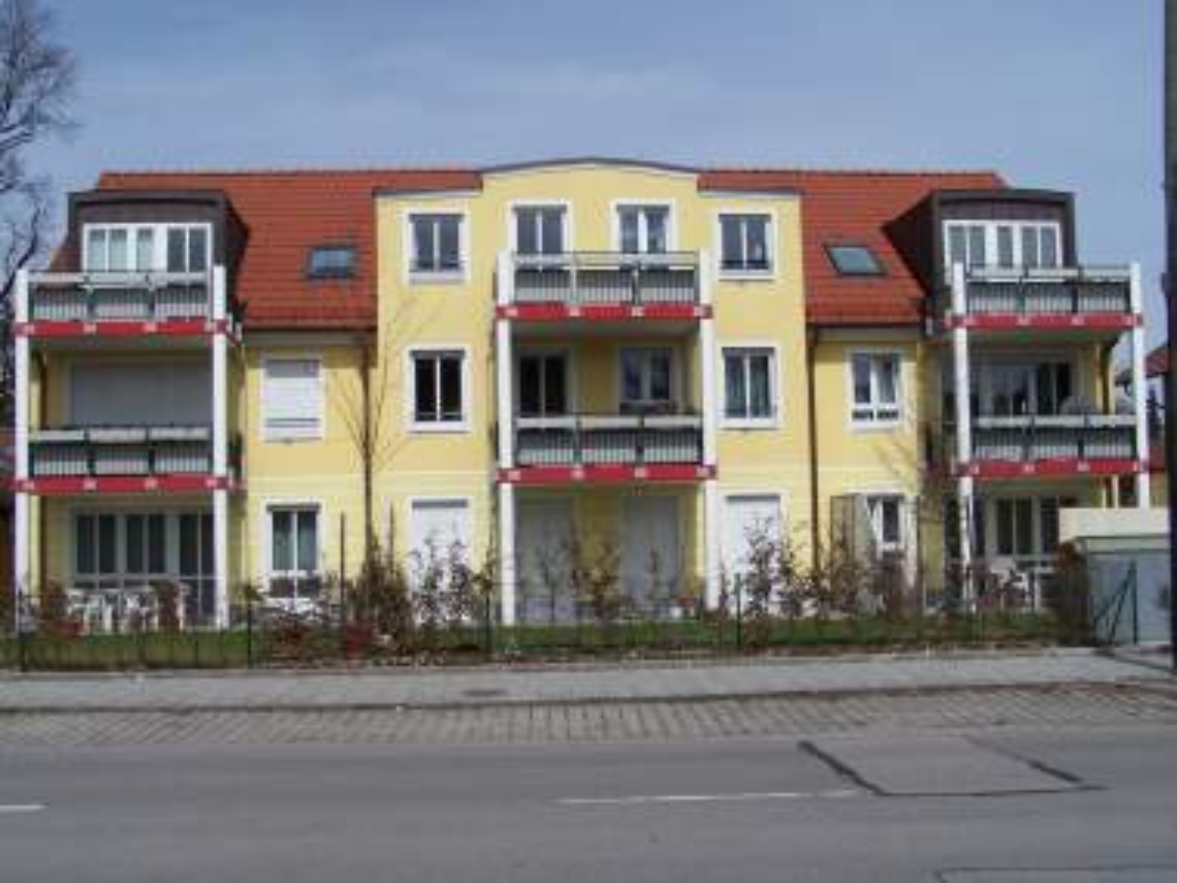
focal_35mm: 38
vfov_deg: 37.7
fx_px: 1292
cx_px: 588
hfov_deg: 49.0
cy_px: 442
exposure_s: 1/750
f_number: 5.6
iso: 80
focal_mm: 6.3
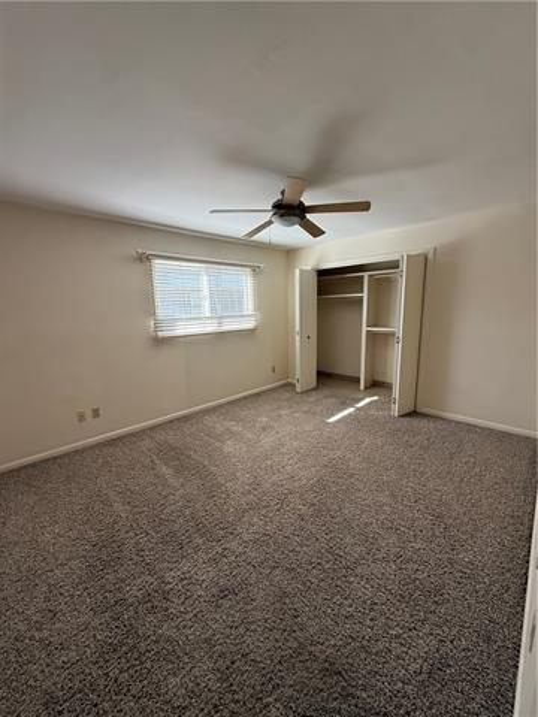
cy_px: 358
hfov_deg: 85.7
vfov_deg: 102.1
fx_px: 290
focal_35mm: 14
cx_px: 269
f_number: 2.2
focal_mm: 2.22
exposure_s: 1/104
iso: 64
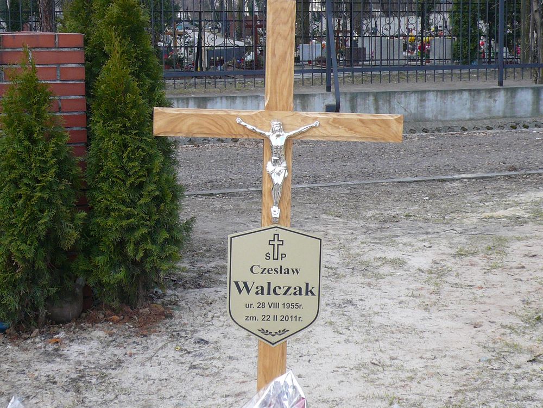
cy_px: 204
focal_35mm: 74
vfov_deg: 19.9
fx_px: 1161
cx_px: 272
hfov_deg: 26.3
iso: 100
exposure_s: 1/250
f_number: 3.6
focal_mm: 8.1
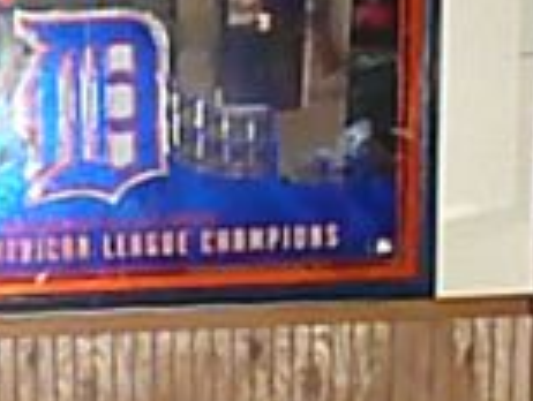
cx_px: -384
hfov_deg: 12.6
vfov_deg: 9.6
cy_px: 771
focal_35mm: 145
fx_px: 2236
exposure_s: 1/30
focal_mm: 5.2
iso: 1000
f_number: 2.8
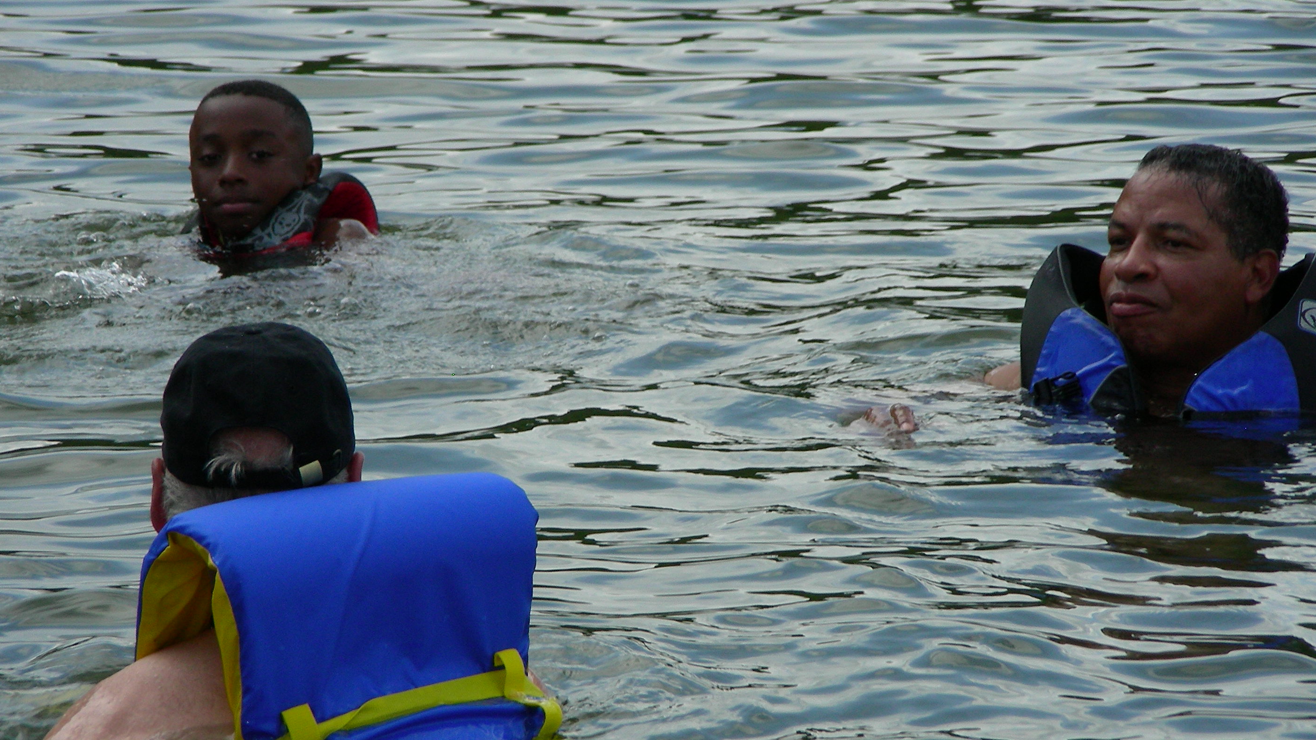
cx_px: 657
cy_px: 434
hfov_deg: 10.1
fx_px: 7468
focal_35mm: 214
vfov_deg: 5.7
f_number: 4
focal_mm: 32.7
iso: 50
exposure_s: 1/509
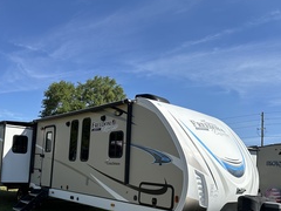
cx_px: 115
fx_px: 284
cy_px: 151
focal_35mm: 35
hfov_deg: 52.3
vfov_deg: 39.9
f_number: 1.78
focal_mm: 6.86
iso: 80
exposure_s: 1/4348
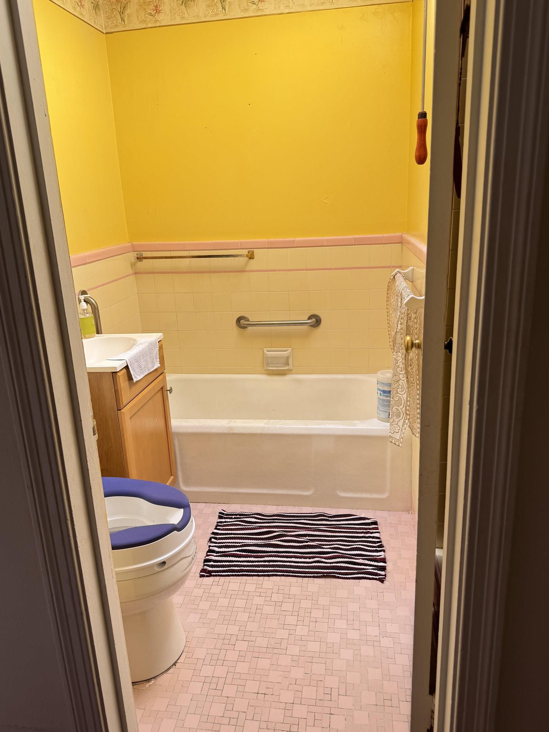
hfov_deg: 54.9
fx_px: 529
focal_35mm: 25
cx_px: 268
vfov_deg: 69.4
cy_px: 353
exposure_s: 1/180
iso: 64
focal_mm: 6.76
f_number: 1.78
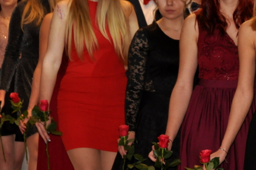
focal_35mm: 306
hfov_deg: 6.7
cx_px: 278
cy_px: 90
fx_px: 2174
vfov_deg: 4.5
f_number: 5.3
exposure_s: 1/60
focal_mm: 86
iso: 800
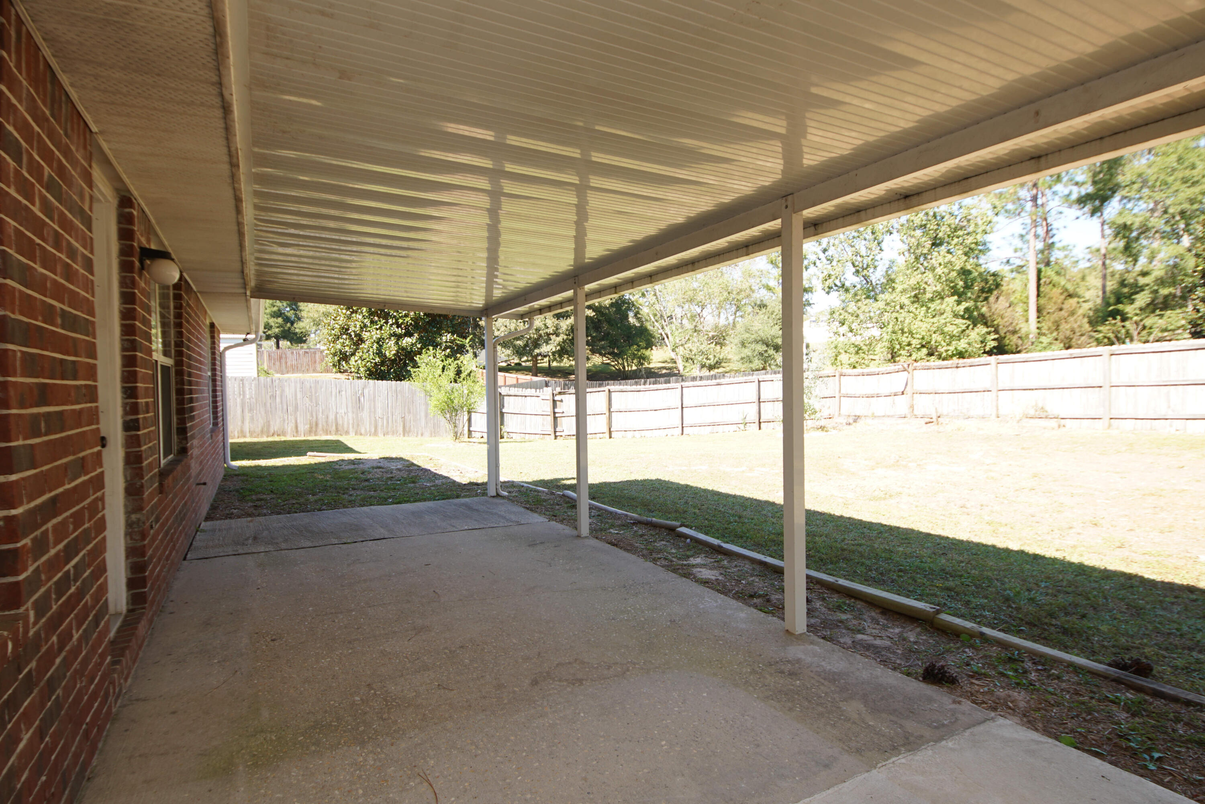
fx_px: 603
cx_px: 602
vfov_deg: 67.4
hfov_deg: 90.0
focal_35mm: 18
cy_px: 402
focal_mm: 12
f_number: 5
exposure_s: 1/80
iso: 100
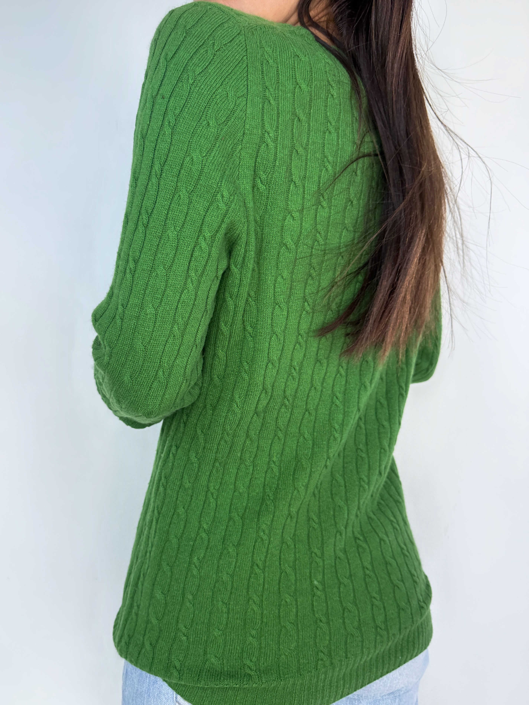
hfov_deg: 56.8
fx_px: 489
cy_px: 352
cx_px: 264
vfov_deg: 71.6
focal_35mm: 24
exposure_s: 1/113
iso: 64
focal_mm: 6.86
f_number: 1.78
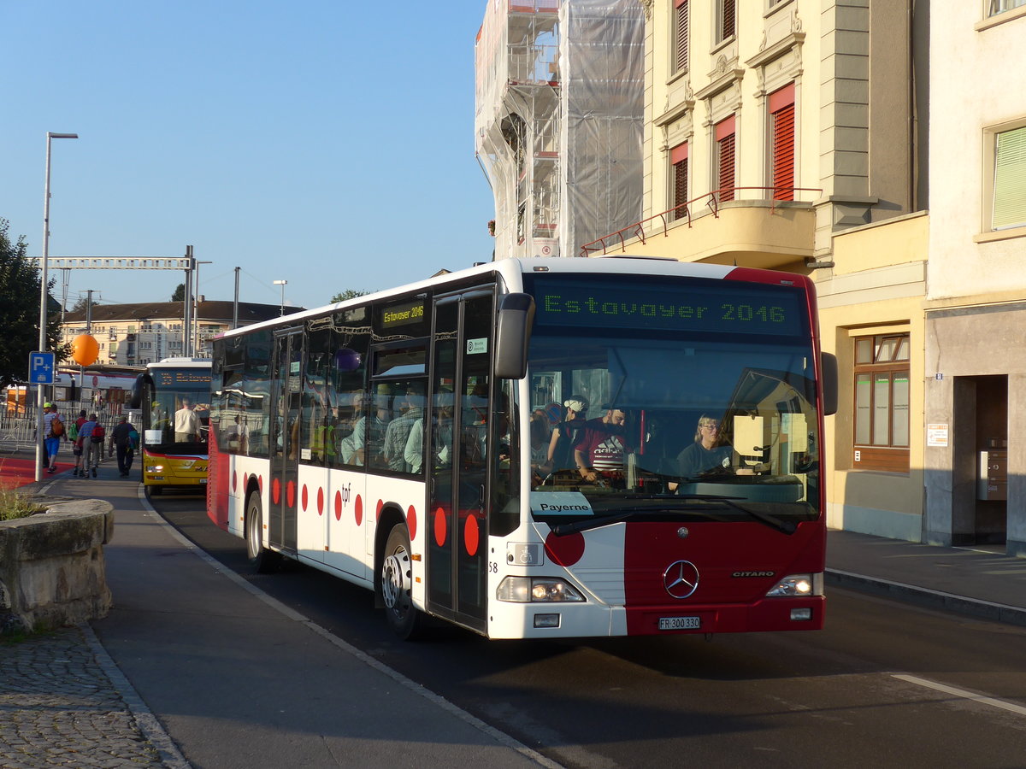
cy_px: 384
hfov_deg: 34.9
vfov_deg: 26.6
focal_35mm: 55
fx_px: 1630
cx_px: 513
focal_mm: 11.3
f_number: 3.4
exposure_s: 1/640
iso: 80
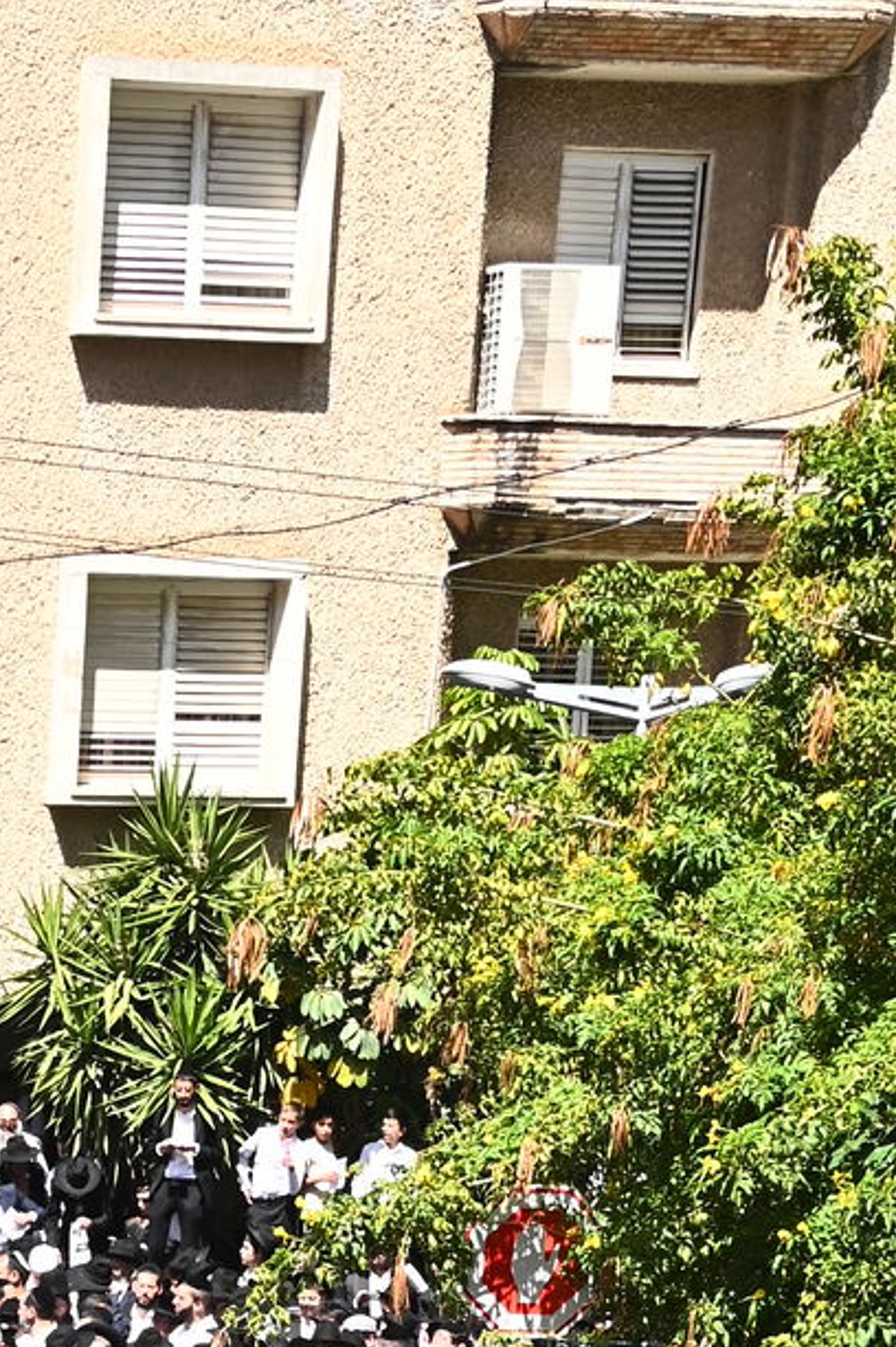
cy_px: 2302
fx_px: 4485
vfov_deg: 15.1
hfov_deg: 10.9
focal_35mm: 120
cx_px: -492
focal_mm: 35
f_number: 13
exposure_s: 1/160
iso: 320
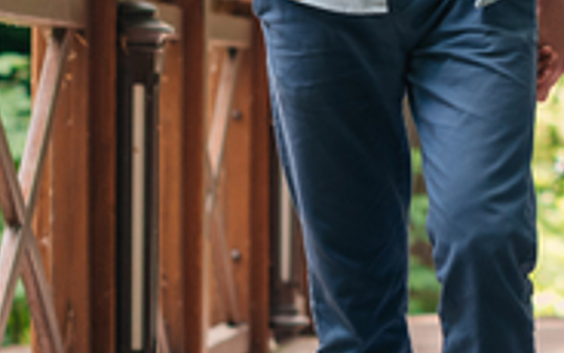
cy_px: -31
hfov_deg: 4.9
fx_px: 6502
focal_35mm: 423
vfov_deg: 3.1
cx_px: 791
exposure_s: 1/250
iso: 400
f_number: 3.5
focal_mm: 85
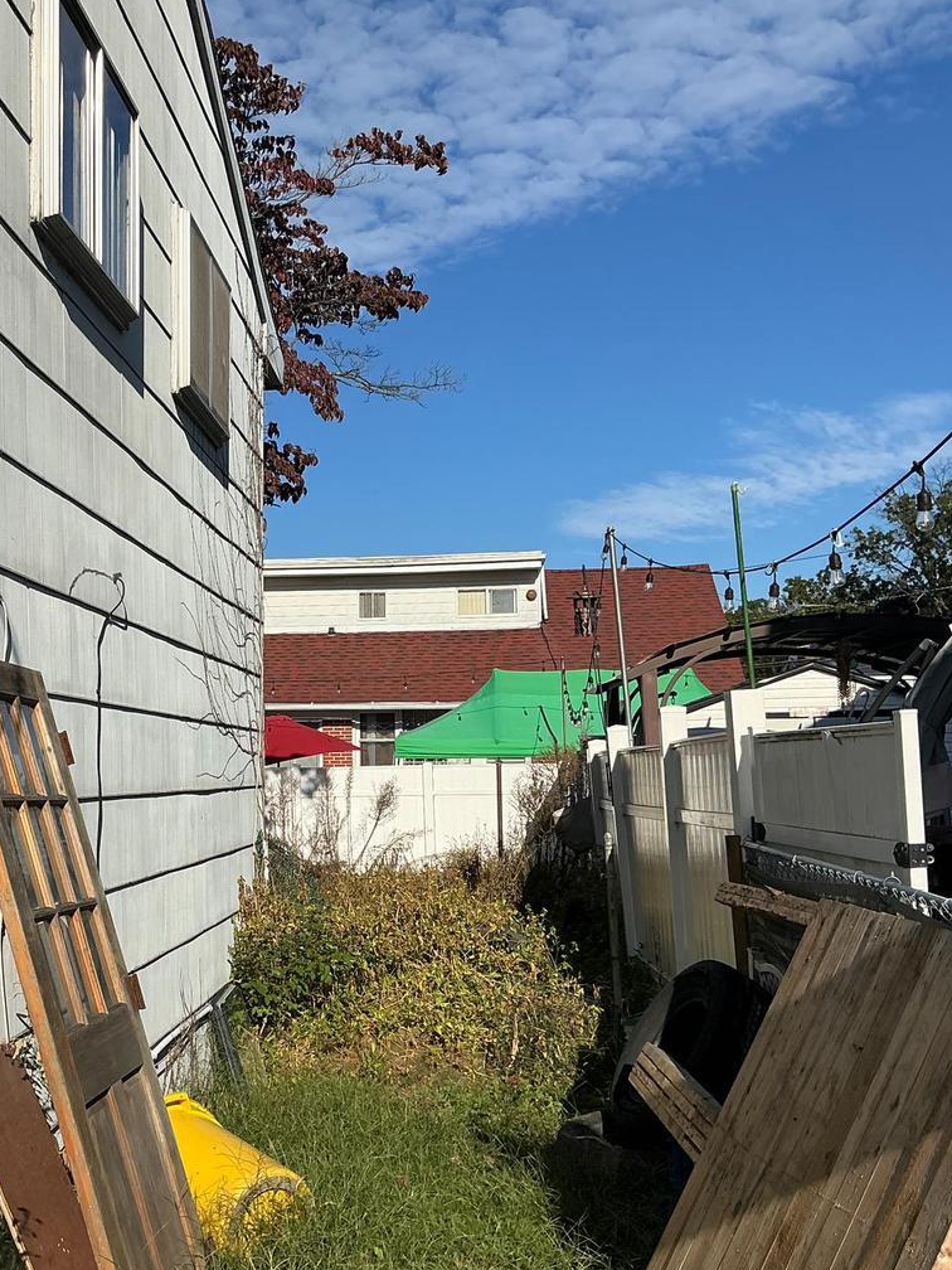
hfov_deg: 34.8
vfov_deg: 46.8
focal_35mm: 40
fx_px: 1467
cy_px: 674
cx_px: 189
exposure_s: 1/3322
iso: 25
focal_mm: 3
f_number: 1.8
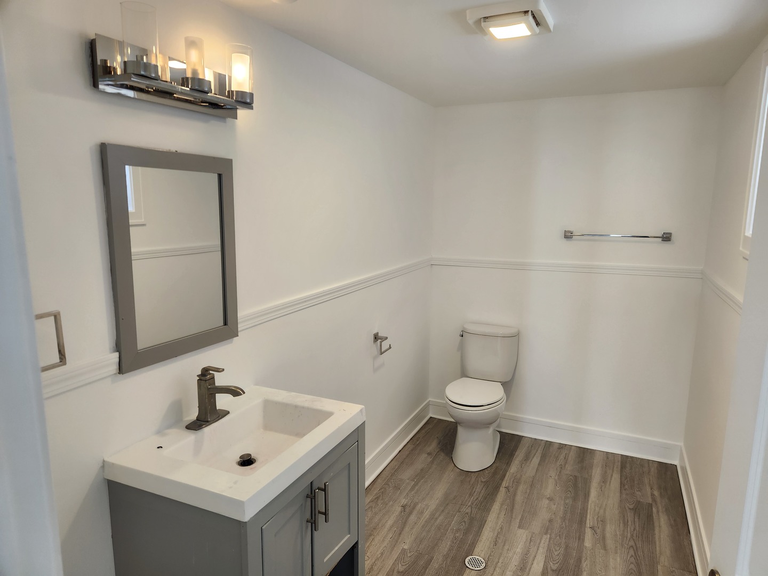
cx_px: 384
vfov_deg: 58.9
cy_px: 288
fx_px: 510
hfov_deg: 73.9
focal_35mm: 23
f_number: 1.8
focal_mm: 5.4
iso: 100
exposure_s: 1/120
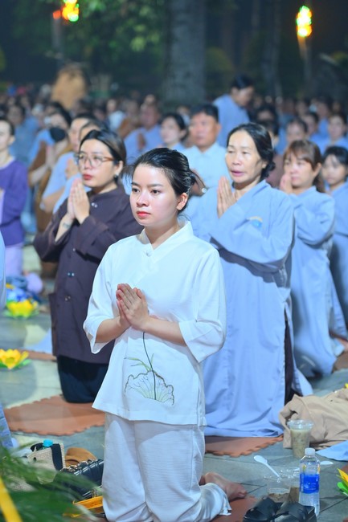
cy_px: 261
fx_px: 1741
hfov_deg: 11.4
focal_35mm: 120
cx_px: 174
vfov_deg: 17.1
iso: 2000
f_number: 4
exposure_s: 1/100
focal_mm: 120
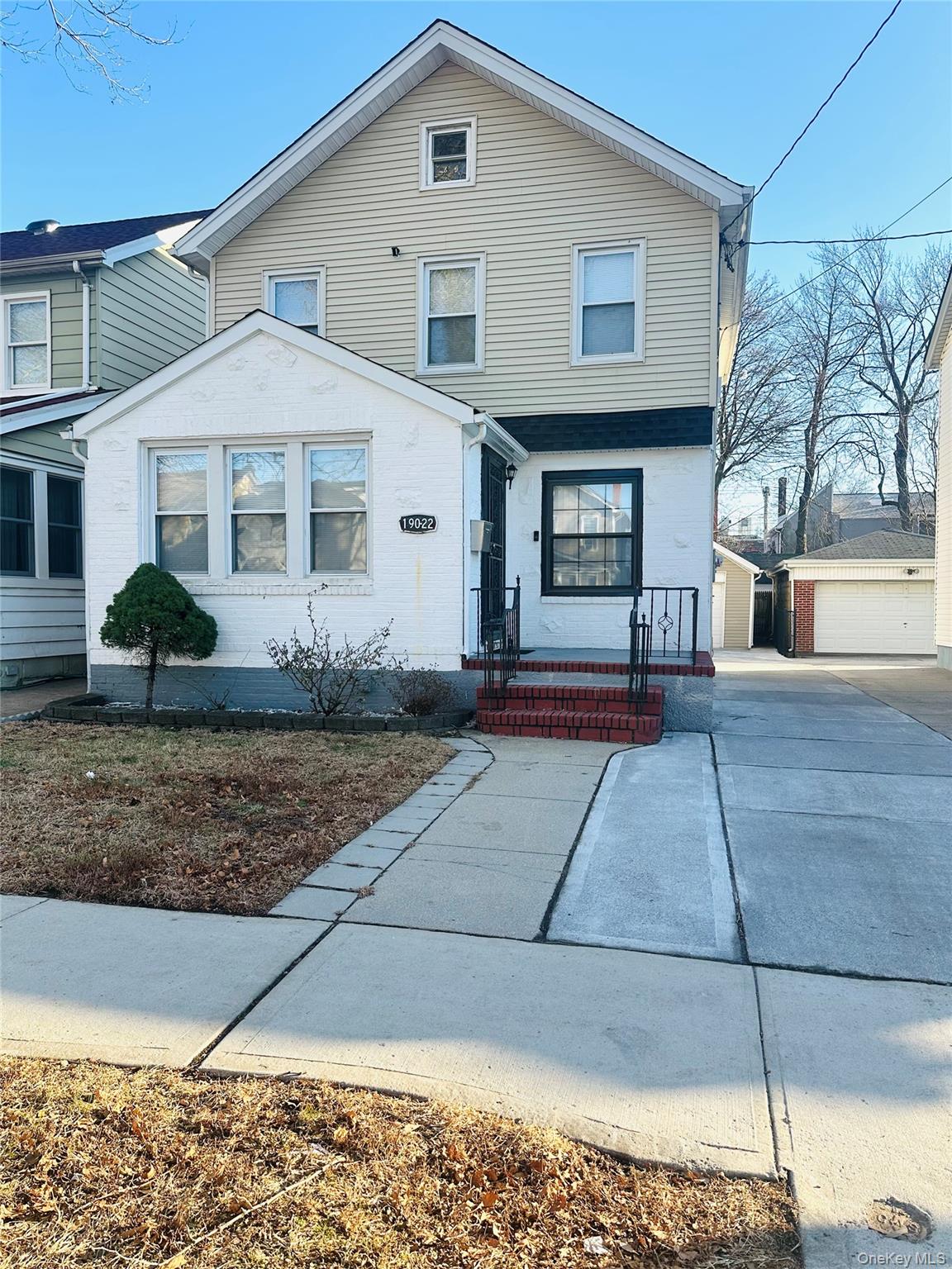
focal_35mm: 24
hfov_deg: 56.8
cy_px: 634
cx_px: 476
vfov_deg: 71.6
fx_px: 880
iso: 80
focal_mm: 6.86
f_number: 1.78
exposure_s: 1/1144
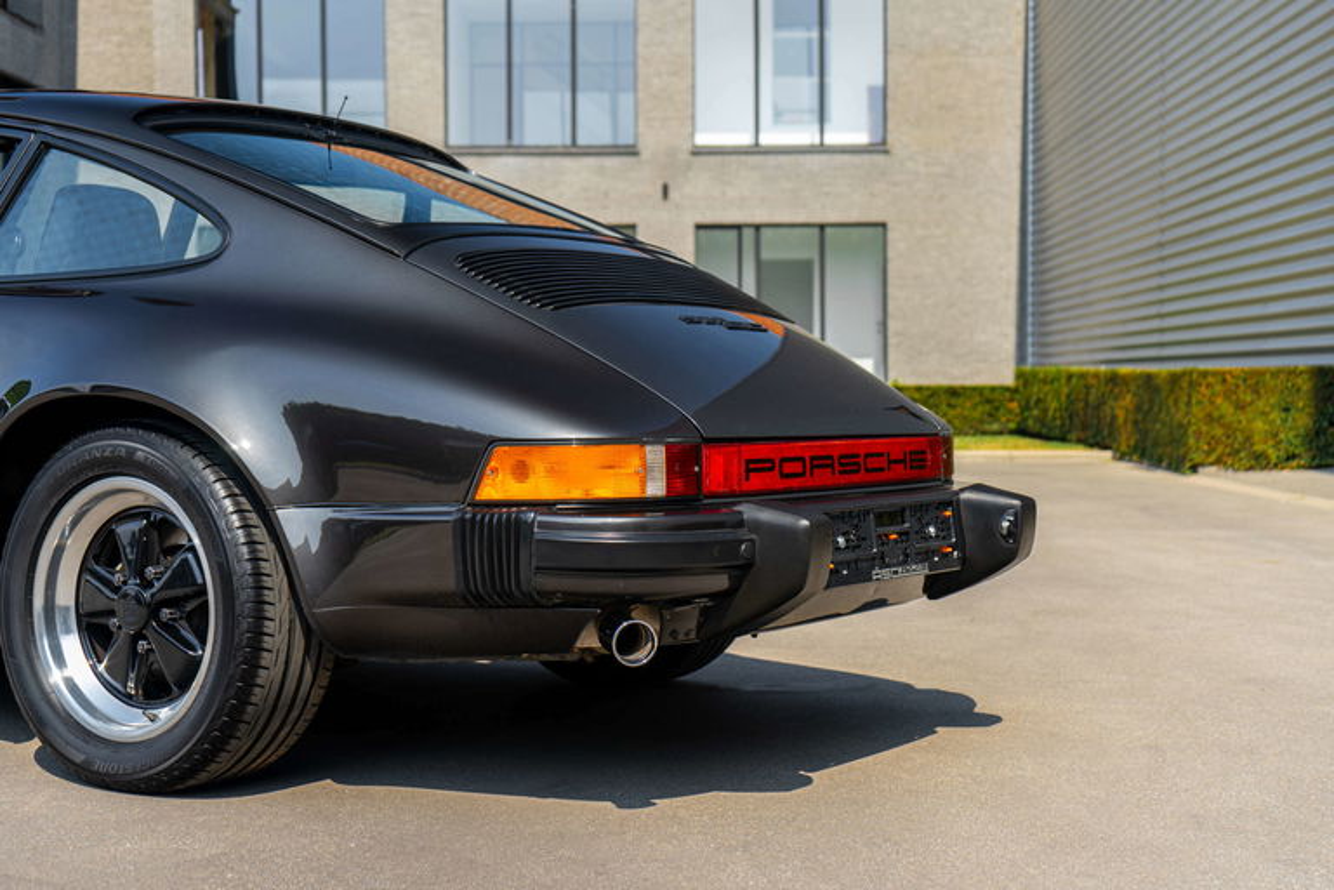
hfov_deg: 38.9
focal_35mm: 51
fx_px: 1890
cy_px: 445
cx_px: 667
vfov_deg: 26.5
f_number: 4.5
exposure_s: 1/125
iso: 50
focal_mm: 51
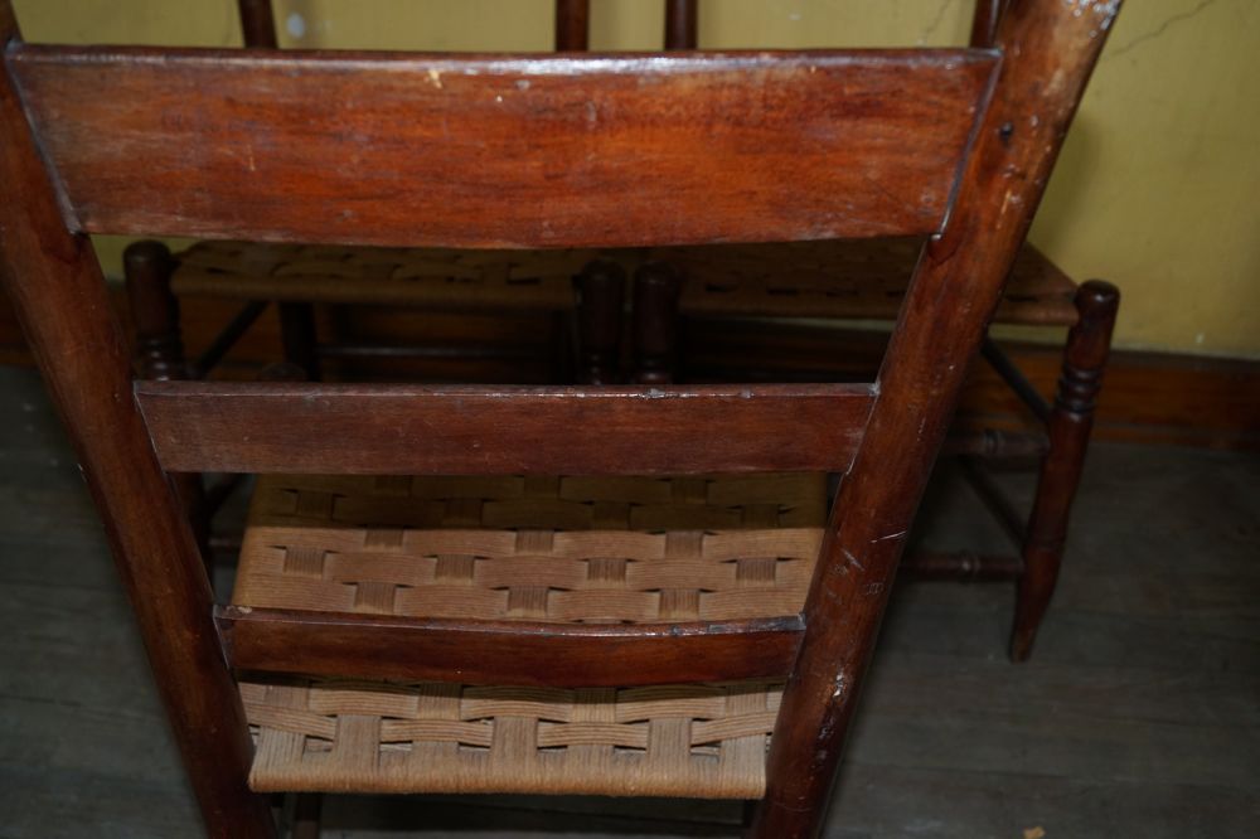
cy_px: 420
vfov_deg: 39.9
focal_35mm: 33
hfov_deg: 57.2
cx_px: 630
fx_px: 1155
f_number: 4
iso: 500
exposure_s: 1/80
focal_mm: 22
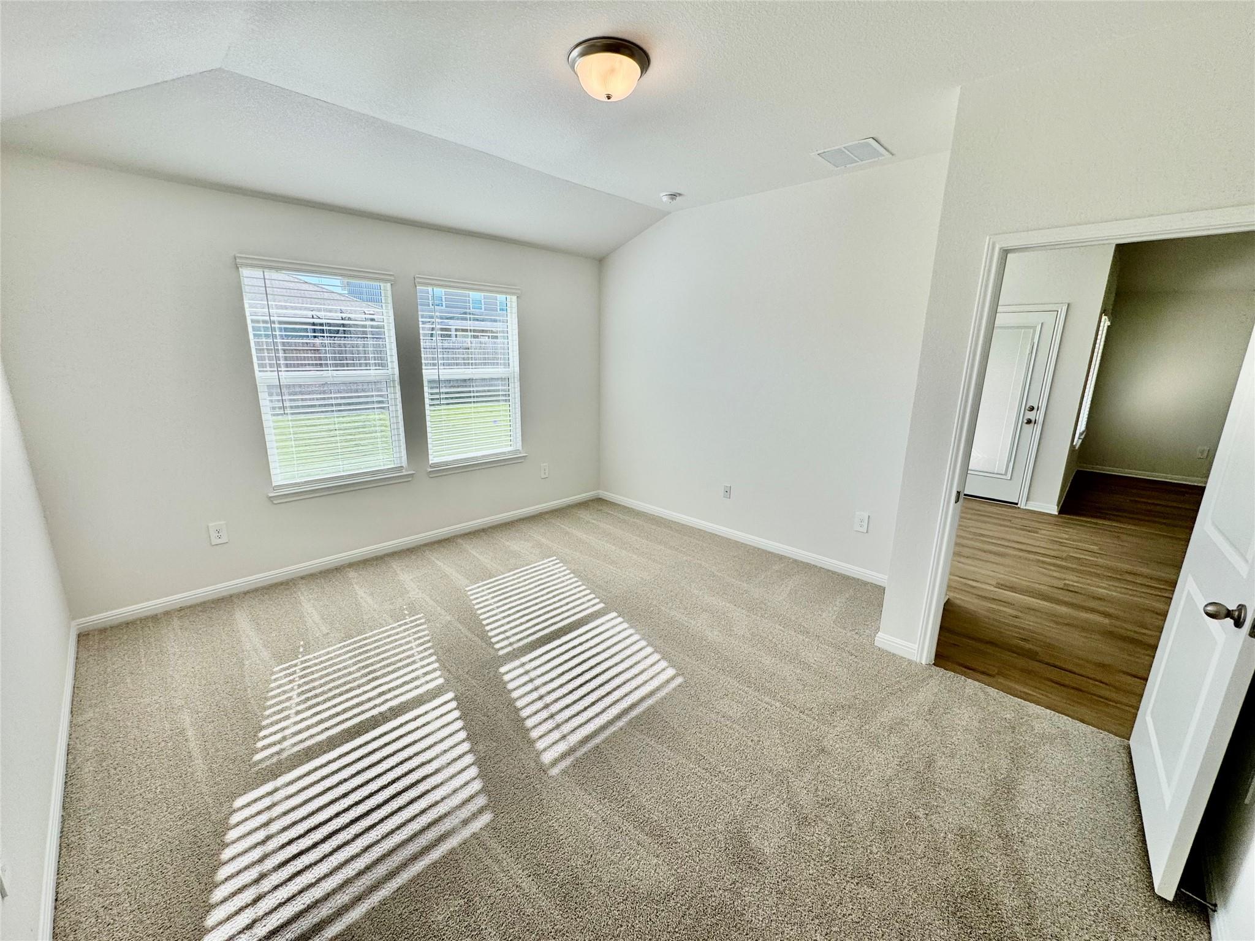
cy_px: 470
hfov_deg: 102.1
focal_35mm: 14
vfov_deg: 85.7
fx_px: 508
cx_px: 628
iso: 40
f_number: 2.2
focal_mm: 2.22
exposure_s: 1/307
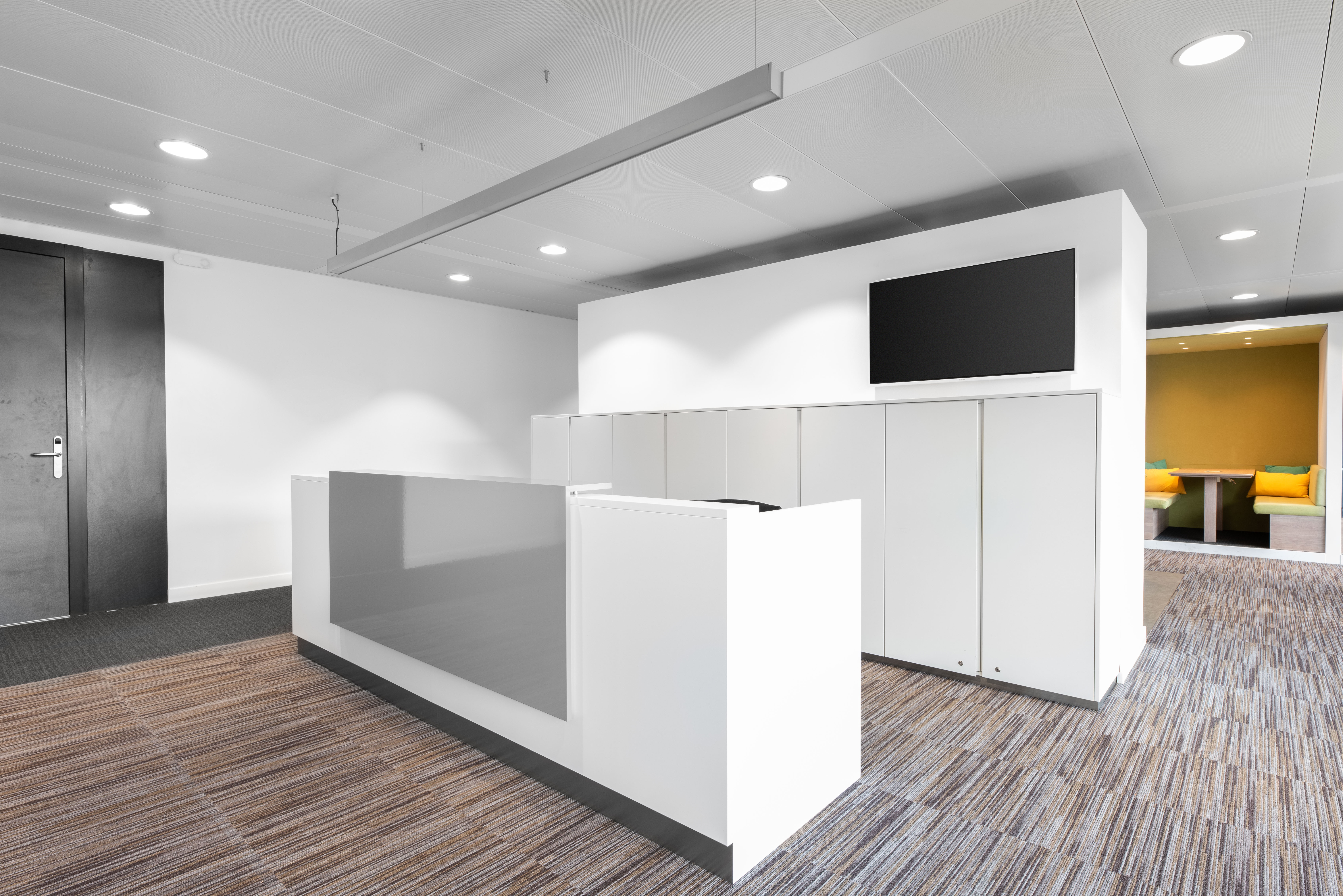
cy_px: 448
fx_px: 672
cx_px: 672
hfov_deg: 90.0
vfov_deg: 67.4
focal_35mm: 18
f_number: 11
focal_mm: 18
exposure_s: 1/3
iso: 500
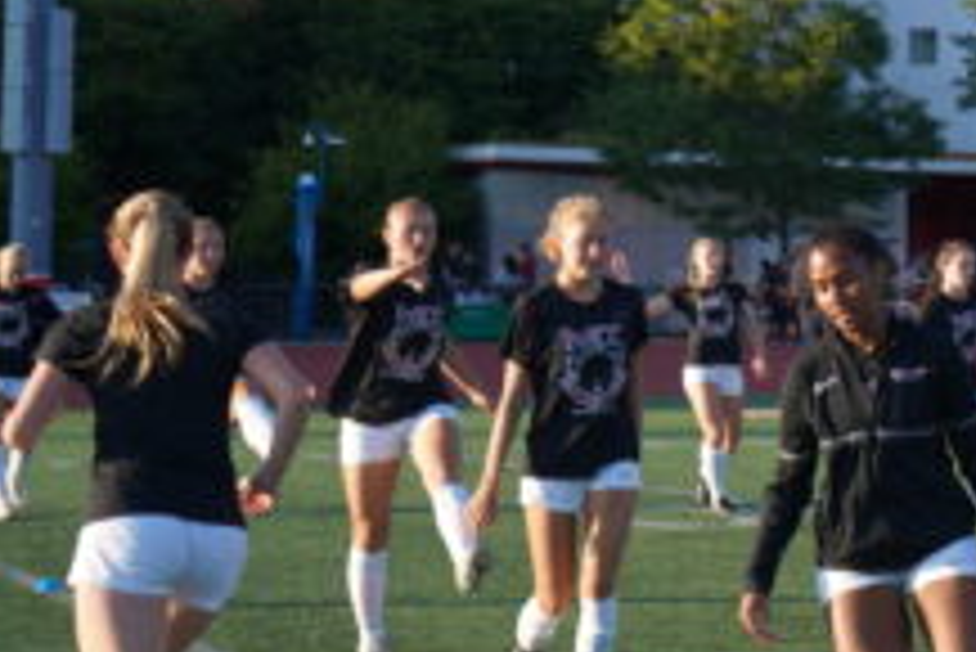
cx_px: 1579
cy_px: 142
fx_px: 2794
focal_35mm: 103
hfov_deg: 17.3
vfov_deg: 13.3
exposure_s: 1/250
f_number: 4
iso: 100
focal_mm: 28
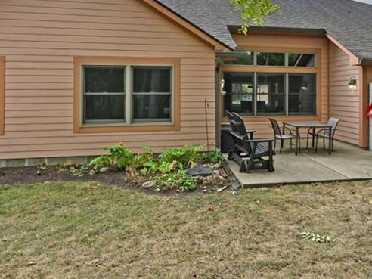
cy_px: 91
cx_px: 228
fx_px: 301
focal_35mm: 28
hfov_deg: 62.7
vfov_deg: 48.8
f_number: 5.6
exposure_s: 1/250
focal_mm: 14
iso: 110
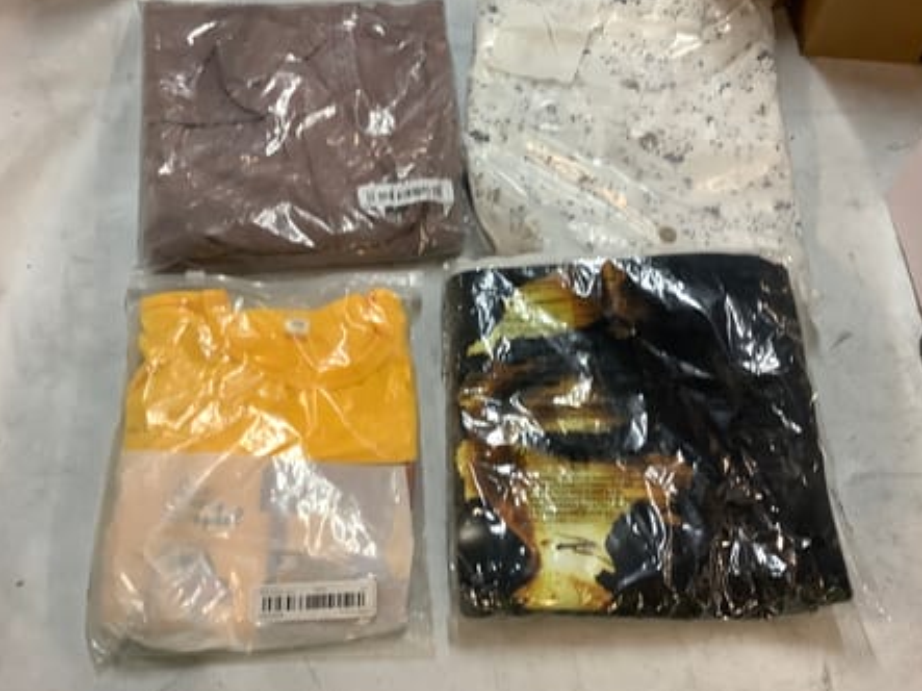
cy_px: 313
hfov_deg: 52.6
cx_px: 481
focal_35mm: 35
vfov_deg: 40.6
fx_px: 932
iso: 160
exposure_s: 1/50
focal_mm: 3.3
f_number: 2.4
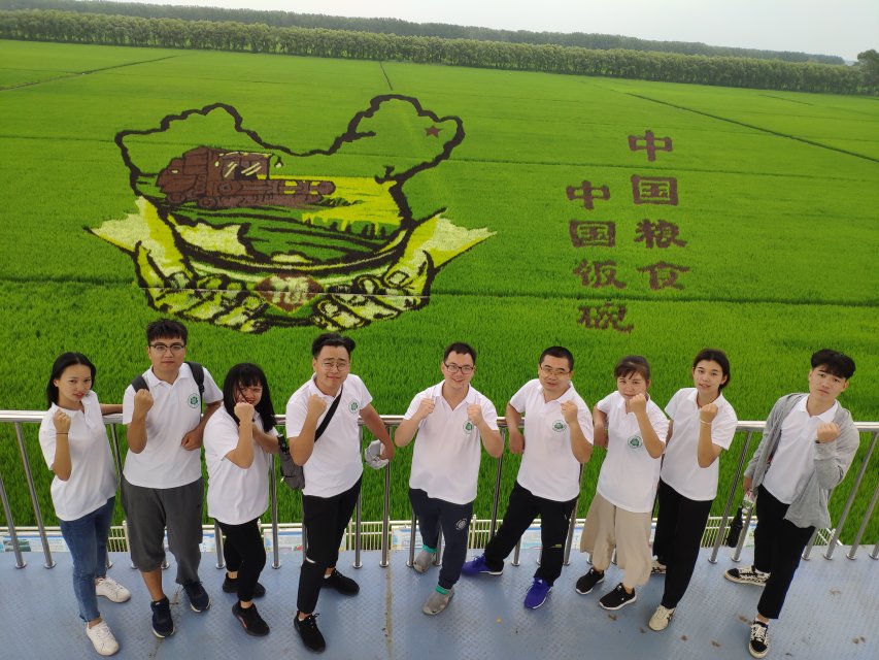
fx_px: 533
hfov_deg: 79.0
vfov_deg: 63.5
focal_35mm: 21
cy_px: 330
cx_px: 440
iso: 100
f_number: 1.8
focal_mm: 4.22
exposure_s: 1/760
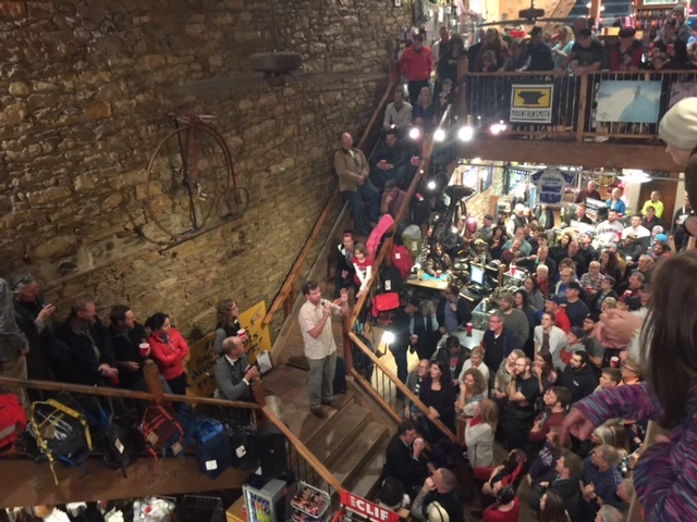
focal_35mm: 29
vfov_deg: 48.2
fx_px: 584
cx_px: 348
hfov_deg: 61.7
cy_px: 261
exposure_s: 1/4
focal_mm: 4.15
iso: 64
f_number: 2.2
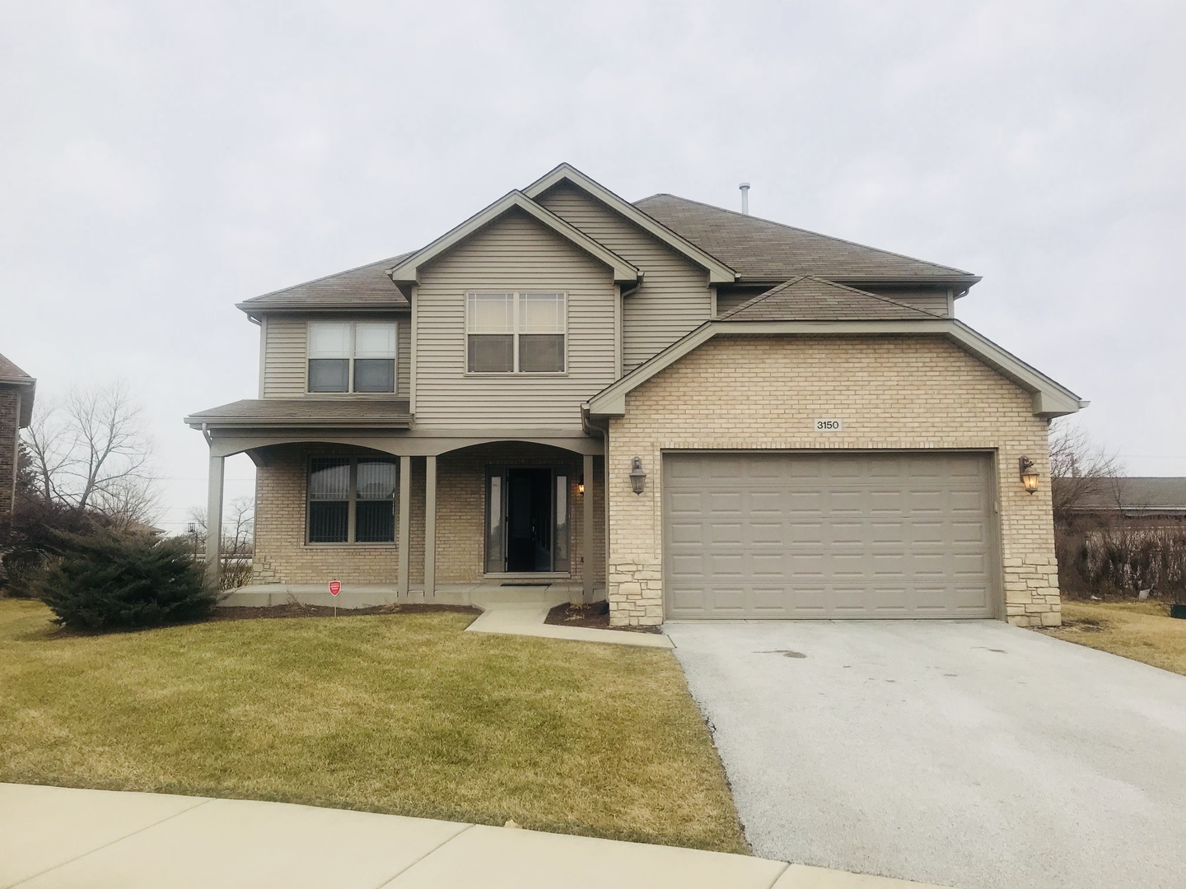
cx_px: 593
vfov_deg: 49.7
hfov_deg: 63.4
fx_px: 959
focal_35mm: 28
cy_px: 444
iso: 20
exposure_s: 1/595
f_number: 1.8
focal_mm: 3.99
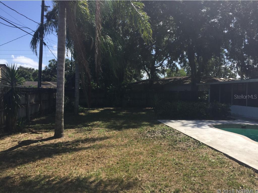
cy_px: 96
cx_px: 129
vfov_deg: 48.2
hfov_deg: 61.7
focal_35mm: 29
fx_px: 216
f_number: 2.2
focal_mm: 4.15
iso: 32
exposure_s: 1/1980
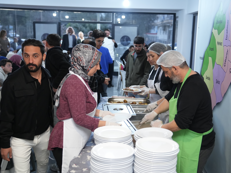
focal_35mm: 47
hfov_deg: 40.4
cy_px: 86
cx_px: 122
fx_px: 314
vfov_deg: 30.9
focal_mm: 43
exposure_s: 1/100
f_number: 2.8
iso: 3200
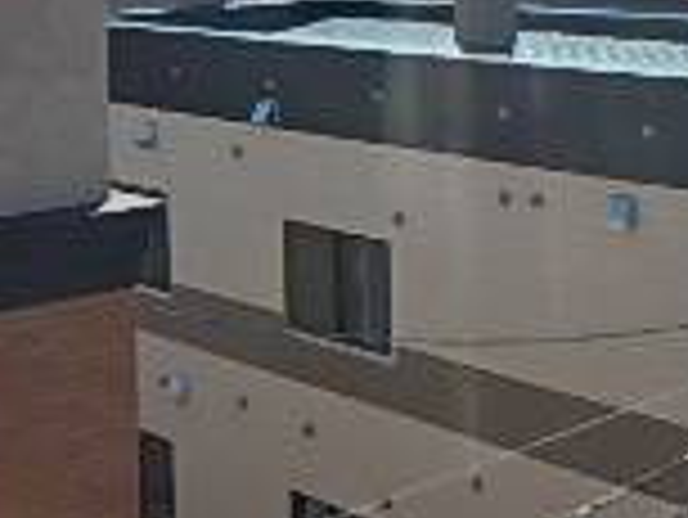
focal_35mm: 88
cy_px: -185
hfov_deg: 22.2
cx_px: 247
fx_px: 1750
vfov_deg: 15.8
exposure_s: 1/800
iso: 125
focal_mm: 3.7
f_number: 6
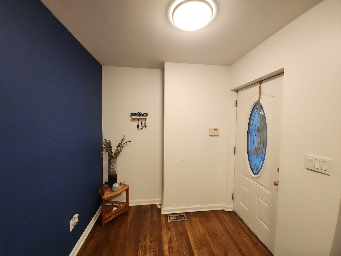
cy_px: 128
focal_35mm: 13
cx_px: 170
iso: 320
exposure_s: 1/60
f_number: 2.2
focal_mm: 2.2
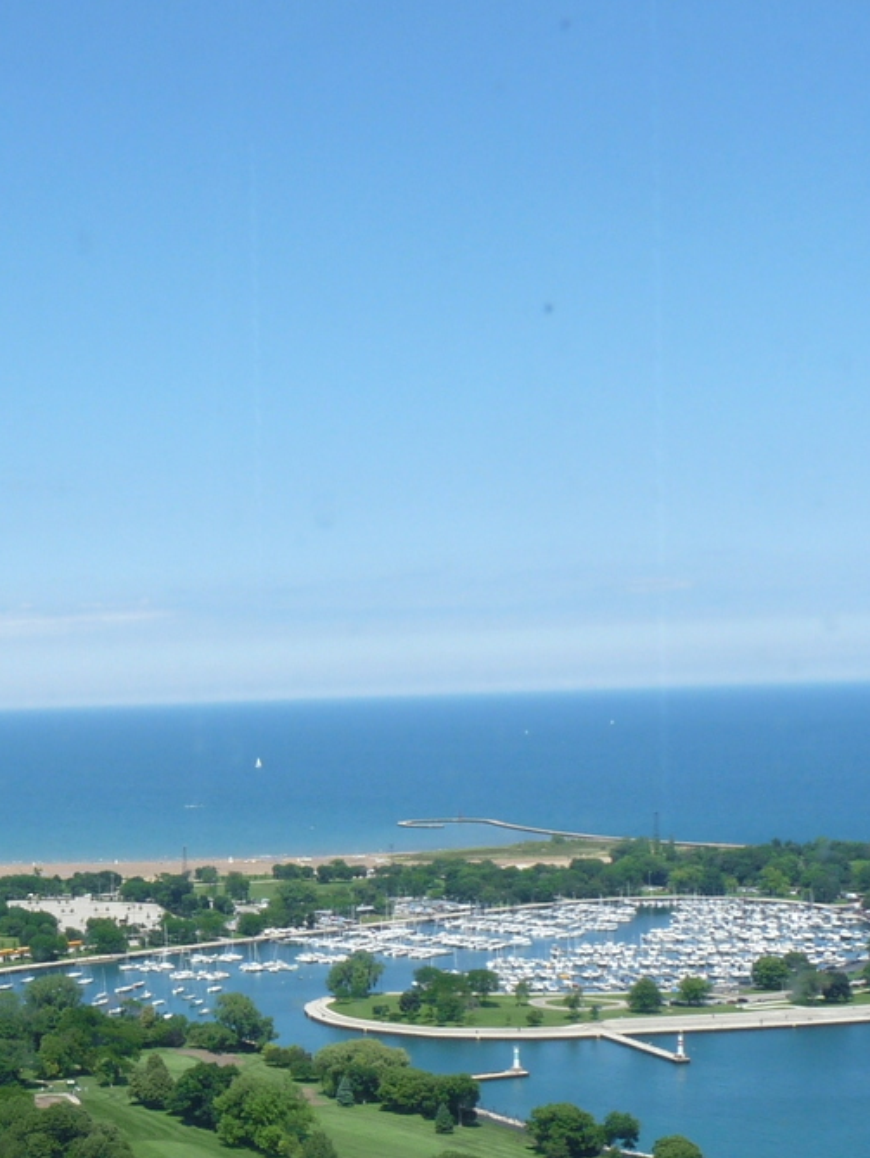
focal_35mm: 58
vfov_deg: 32.6
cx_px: -154
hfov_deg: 23.3
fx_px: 1942
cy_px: 861
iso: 100
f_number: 5.6
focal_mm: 4.8
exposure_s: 1/320
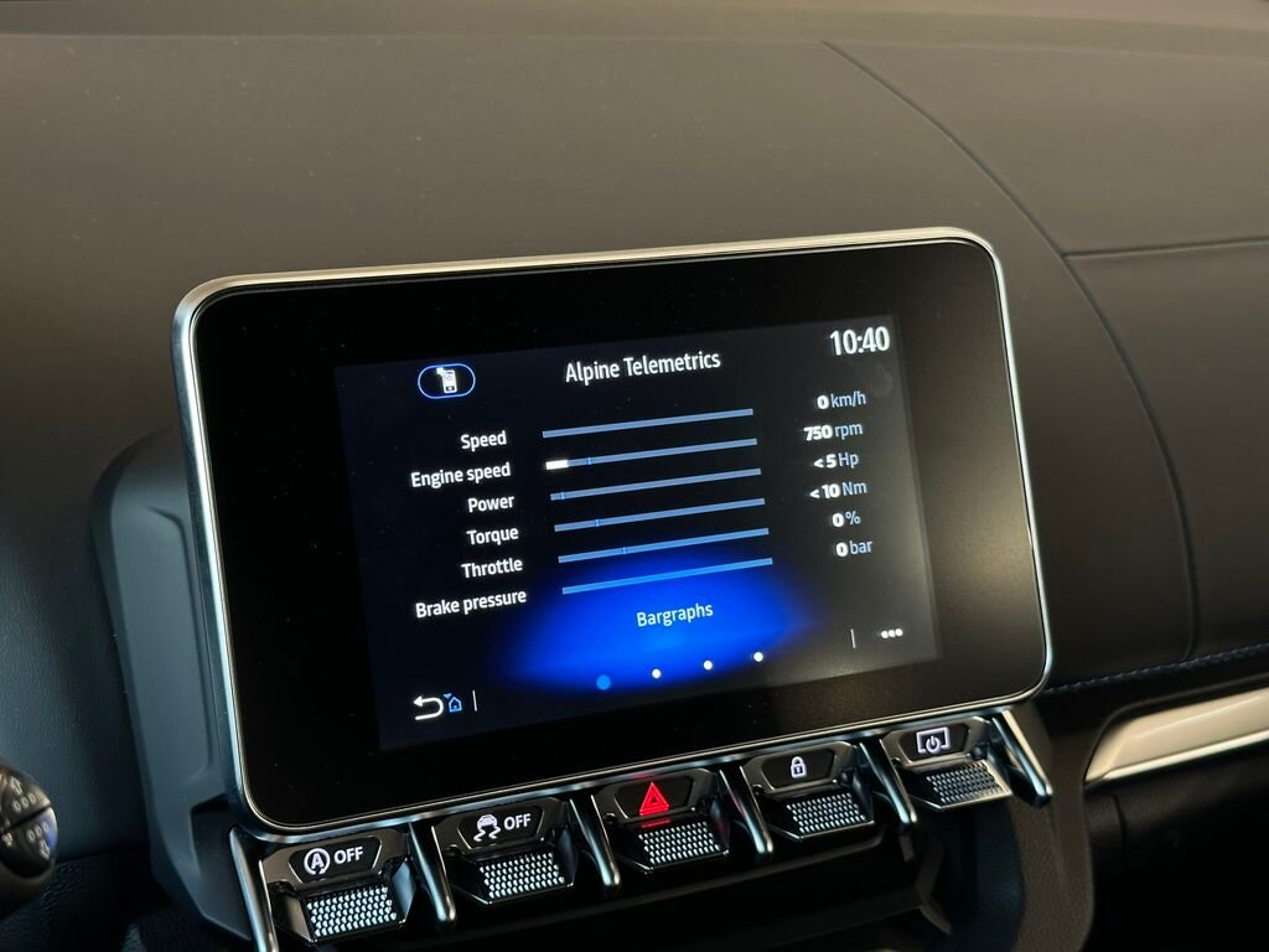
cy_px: 476
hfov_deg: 39.7
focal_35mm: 48
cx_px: 634
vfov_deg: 30.3
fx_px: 1760
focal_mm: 6.86
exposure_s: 1/50
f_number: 1.78
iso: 80
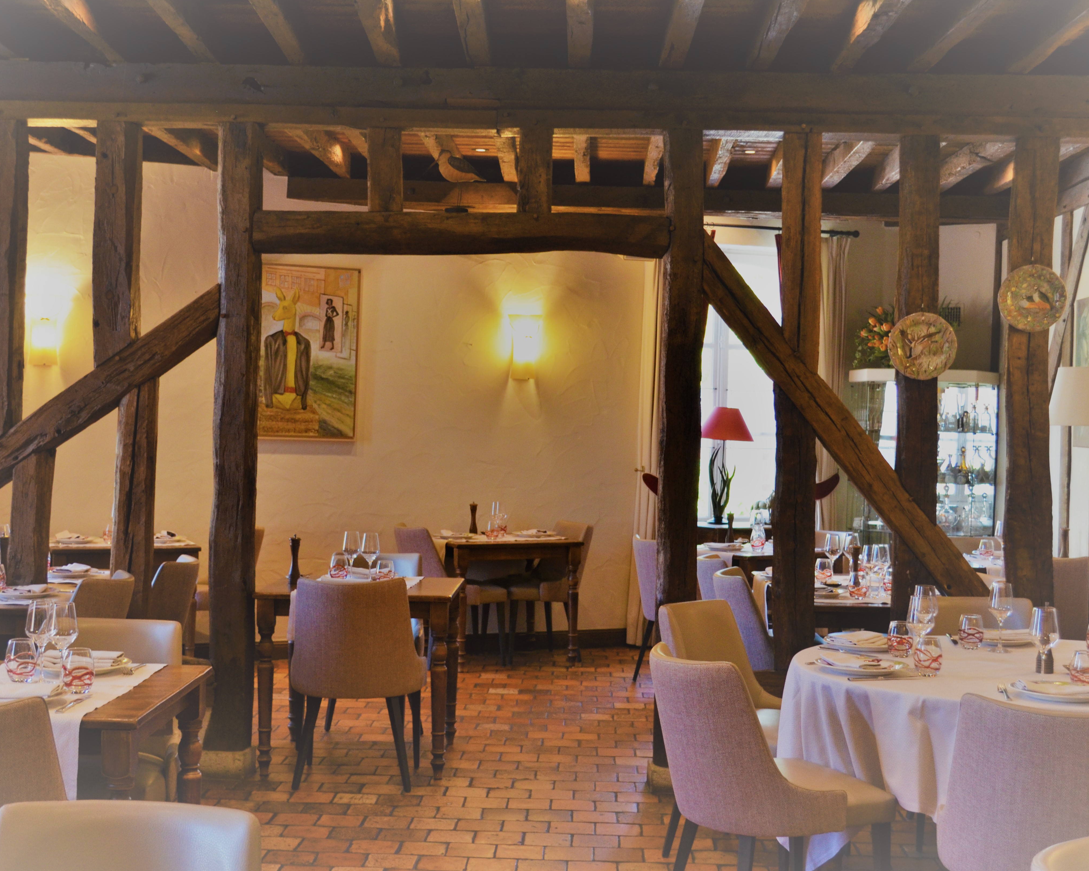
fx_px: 1598
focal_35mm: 50
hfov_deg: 37.6
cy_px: 436
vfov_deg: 30.5
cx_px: 527
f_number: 4.5
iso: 800
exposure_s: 1/60
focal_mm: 29
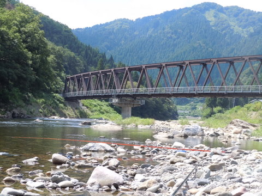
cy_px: 98
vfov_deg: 19.9
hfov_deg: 26.3
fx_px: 560
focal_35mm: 74
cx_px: 131
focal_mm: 13.2
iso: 100
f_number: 5.2
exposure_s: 1/160
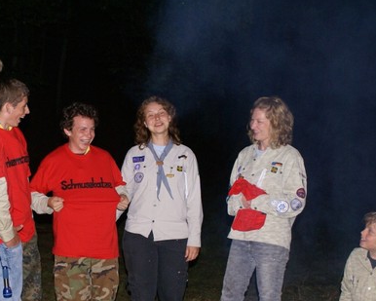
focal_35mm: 70
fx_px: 779
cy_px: 199
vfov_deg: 21.8
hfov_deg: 26.9
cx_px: 110
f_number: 5
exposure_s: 1/60
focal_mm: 30
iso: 400
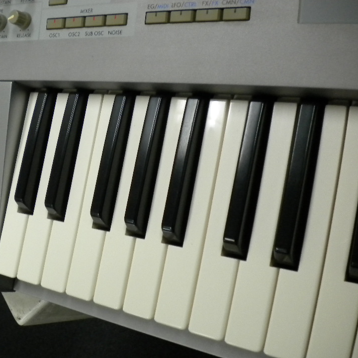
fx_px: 515
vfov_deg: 38.3
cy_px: 189
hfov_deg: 37.7
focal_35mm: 44
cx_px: 106
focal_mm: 6.3
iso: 400
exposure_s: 1/40.1
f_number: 3.1
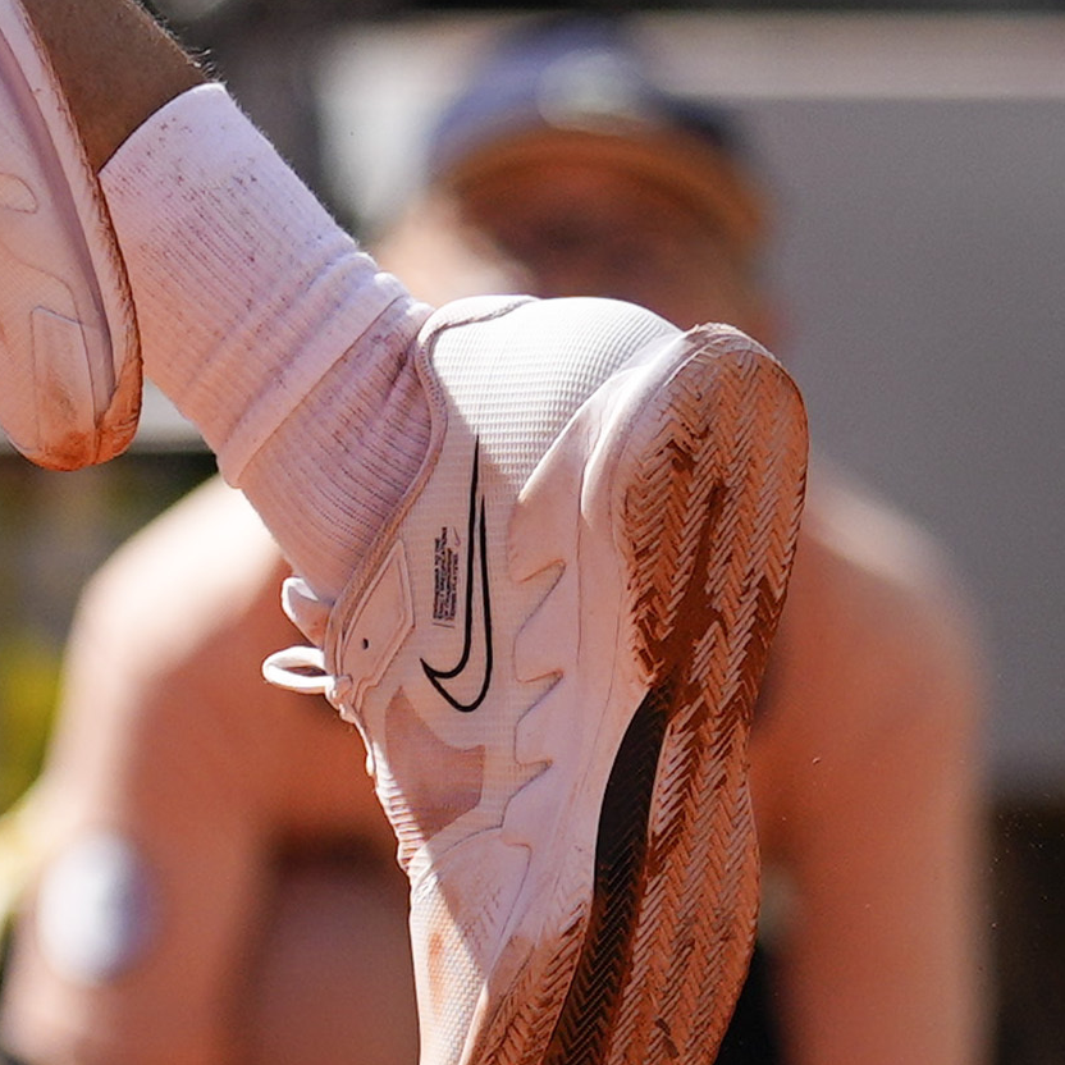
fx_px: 41456
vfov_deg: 1.5
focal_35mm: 1191
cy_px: -1052
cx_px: -1891
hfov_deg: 1.5
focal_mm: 135
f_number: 1.8
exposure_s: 1/8000
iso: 160
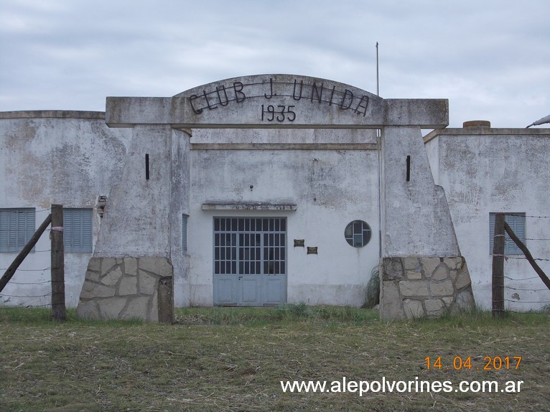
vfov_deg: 20.7
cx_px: 275
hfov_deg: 27.4
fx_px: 1128
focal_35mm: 71
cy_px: 206
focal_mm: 10
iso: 80
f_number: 4.3
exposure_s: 1/500
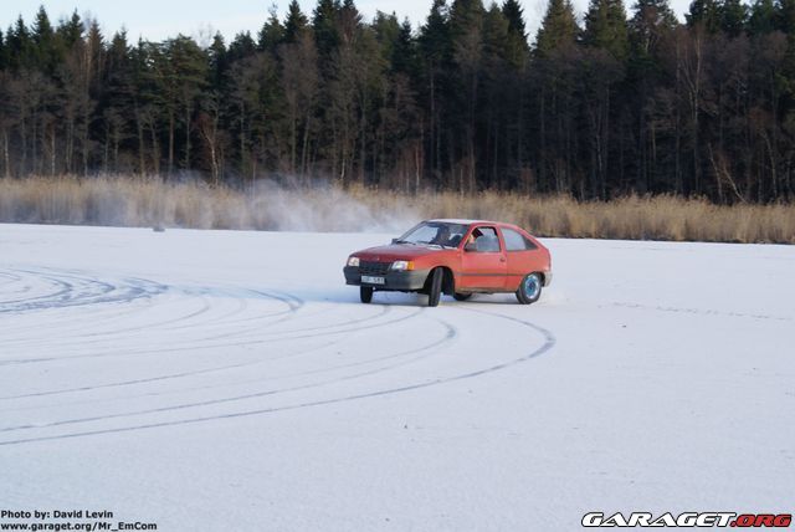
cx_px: 398
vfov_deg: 13.1
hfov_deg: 19.4
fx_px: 2321
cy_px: 266
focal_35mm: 105
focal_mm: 70
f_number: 7.1
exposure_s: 1/160
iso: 100
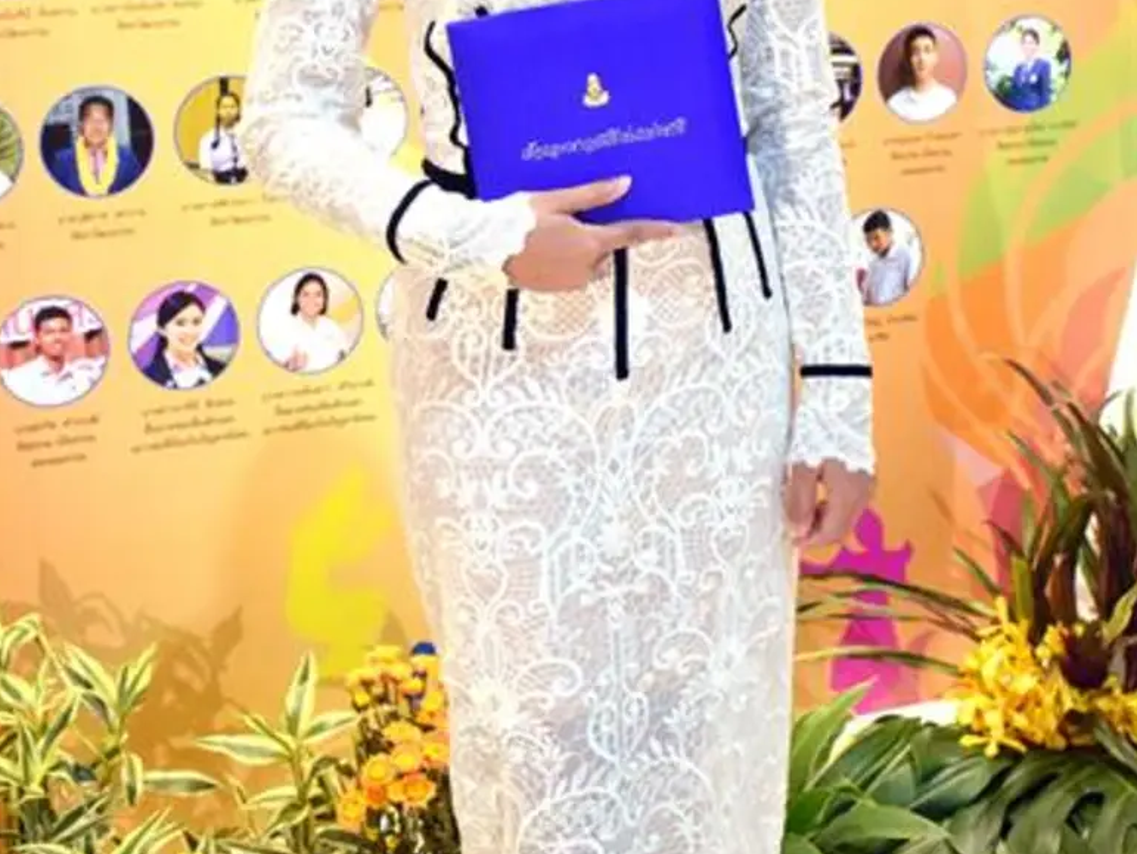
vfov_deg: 20.5
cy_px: 56
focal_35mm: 70
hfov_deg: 27.8
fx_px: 2300
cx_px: 565
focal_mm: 32
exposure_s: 1/125
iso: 2000
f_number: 4
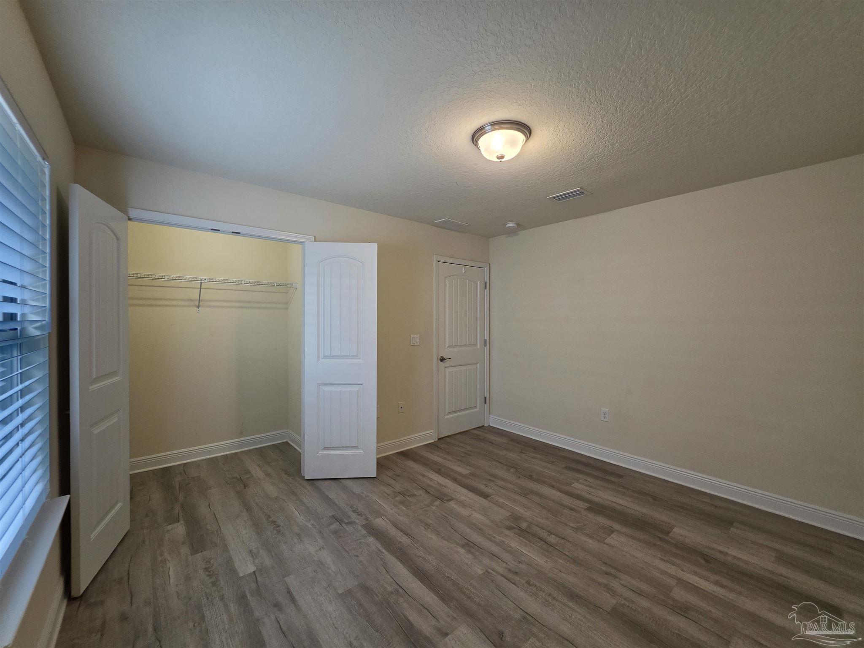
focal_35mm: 13
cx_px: 432
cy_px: 324
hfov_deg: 106.2
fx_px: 324
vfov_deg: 89.9
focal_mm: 2.2
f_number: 1.9
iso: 200
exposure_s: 1/120
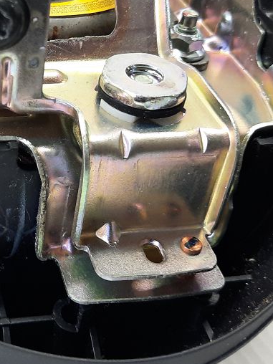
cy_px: 101
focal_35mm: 59
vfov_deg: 32.2
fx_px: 620
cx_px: 5
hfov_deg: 23.8
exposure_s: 1/50
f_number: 2
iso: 160
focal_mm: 4.6
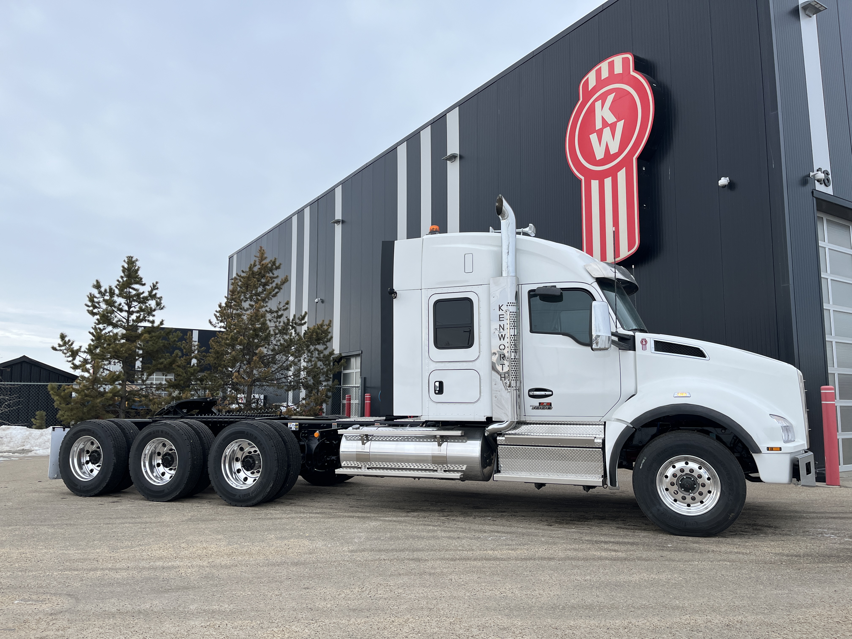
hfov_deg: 67.3
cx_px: 426
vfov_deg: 53.1
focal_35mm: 26
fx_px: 640
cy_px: 320
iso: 50
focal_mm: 5.1
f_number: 1.6
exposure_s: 1/1536
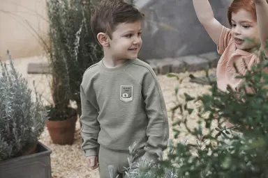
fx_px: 521
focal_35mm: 70
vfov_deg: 19.5
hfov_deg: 28.8
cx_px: 134
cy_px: 89
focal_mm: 70
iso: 320
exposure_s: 1/200
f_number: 5
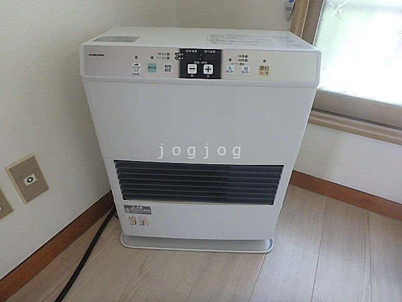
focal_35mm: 21
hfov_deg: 79.0
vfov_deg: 63.4
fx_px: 244
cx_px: 201
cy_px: 151
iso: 250
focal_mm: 3.7
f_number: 3.5
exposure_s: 1/30
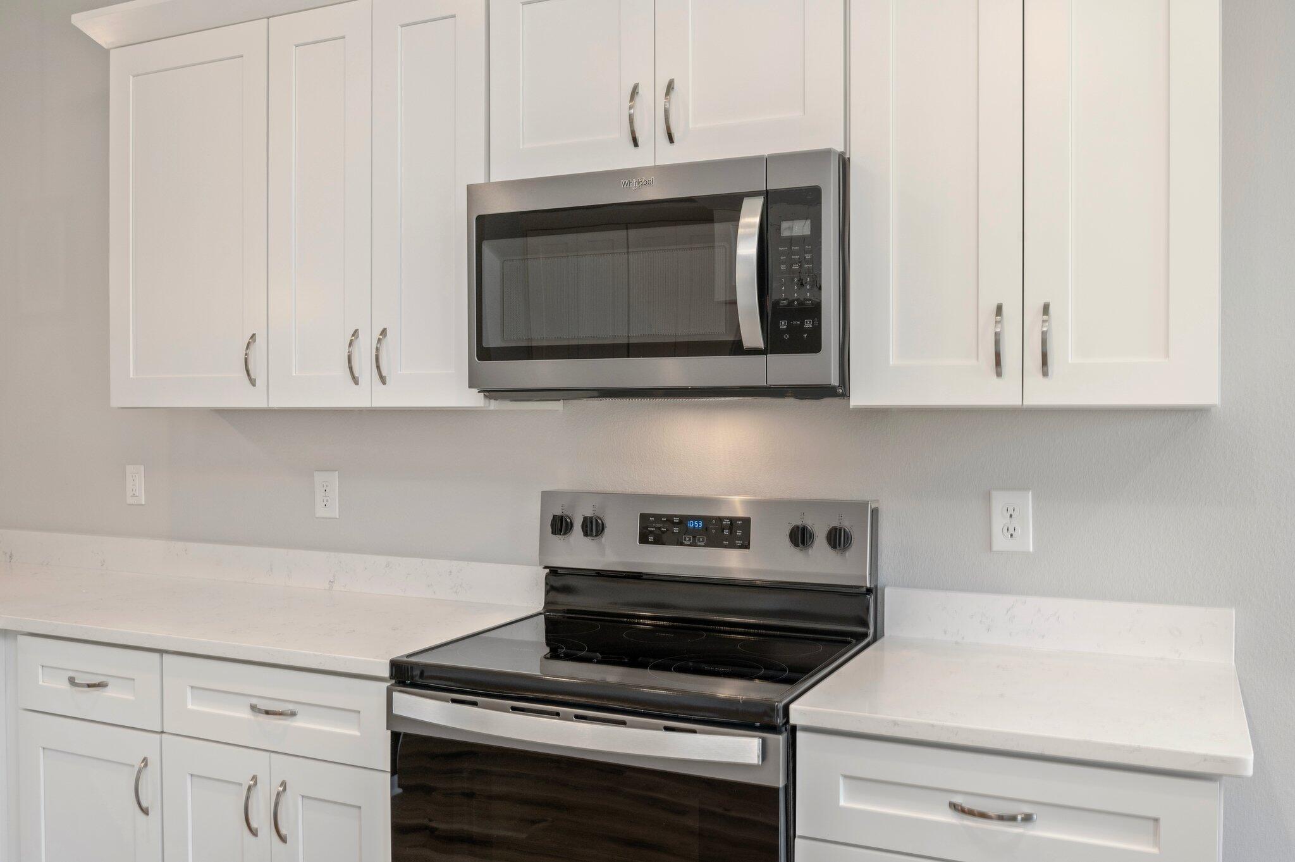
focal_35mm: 30
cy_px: 431
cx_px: 648
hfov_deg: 62.0
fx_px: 1078
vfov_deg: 43.5
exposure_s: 1/8
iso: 320
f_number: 9
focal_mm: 30
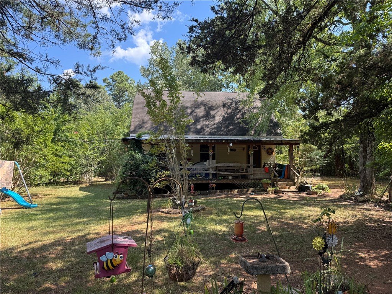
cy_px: 147
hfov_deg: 71.6
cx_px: 196
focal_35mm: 24
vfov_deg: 56.8
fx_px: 272
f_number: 1.78
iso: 80
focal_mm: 6.76
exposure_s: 1/802
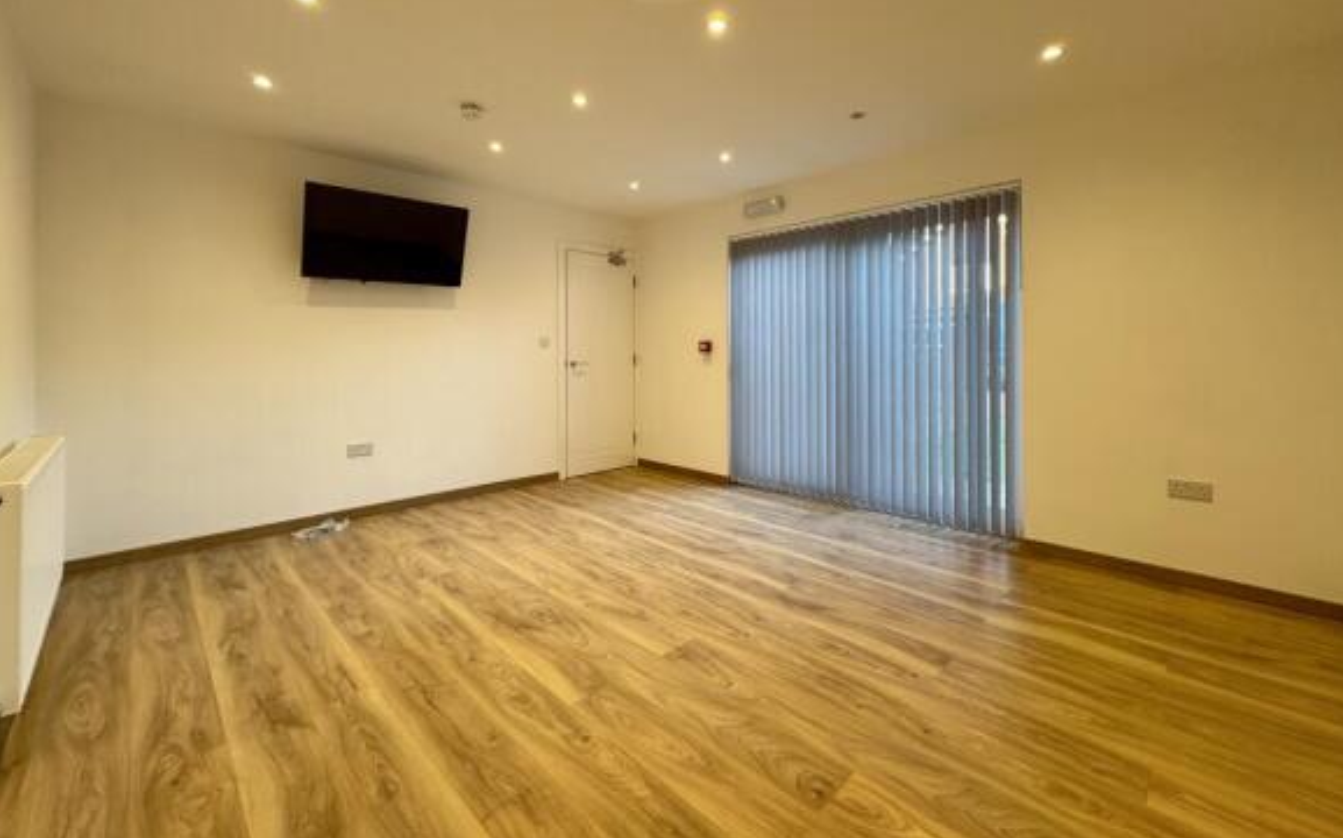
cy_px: 350
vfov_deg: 74.2
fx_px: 549
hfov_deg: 101.5
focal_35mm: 15
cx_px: 672
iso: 200
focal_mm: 2.22
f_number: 2.2
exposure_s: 1/100
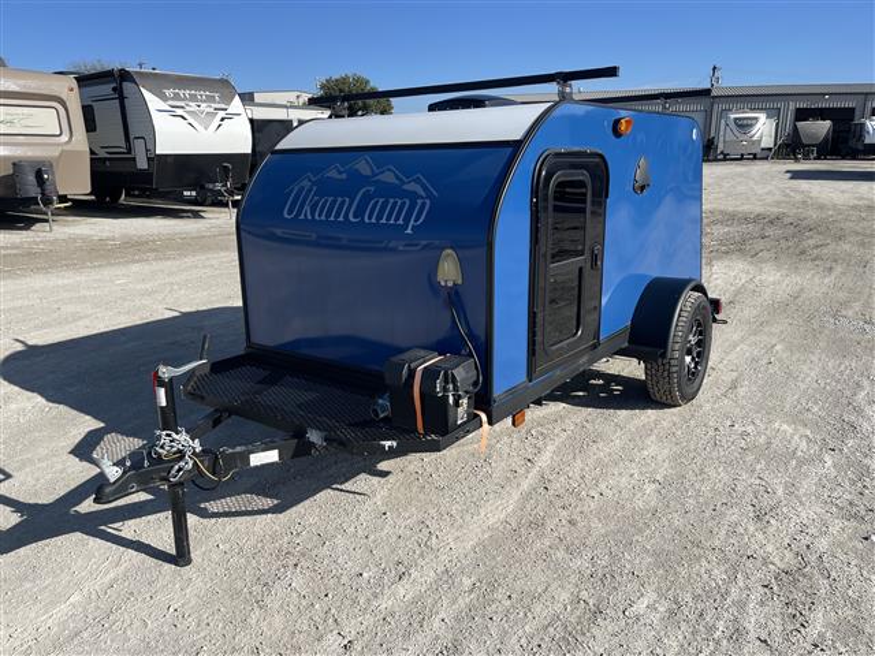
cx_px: 438
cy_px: 328
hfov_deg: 67.3
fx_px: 657
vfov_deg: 53.1
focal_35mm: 26
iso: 32
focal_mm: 5.1
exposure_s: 1/3663
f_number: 1.6
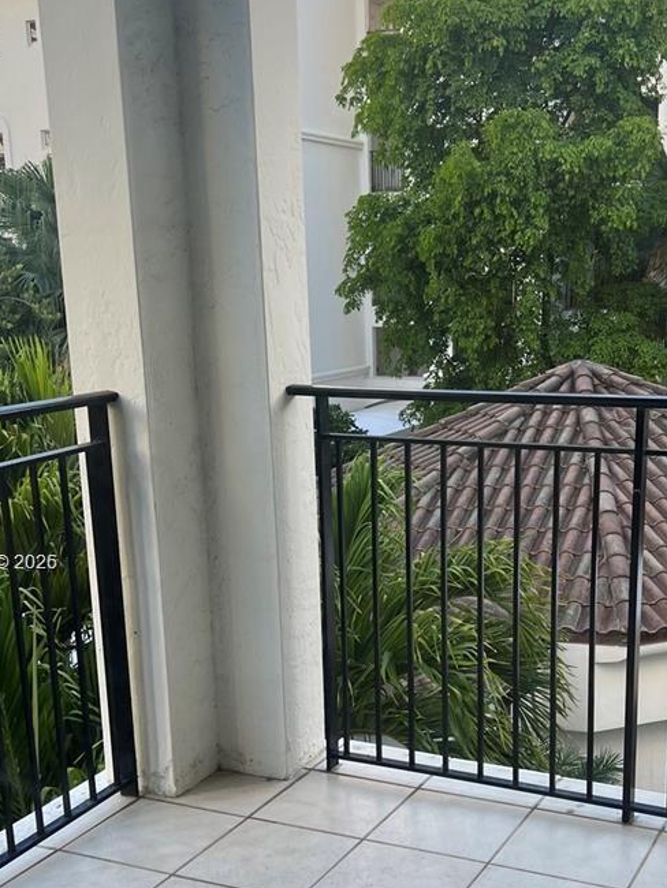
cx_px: 420
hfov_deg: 30.2
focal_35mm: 48
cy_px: 564
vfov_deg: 39.3
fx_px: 1232
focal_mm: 5.7
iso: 40
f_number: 1.5
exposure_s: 1/204
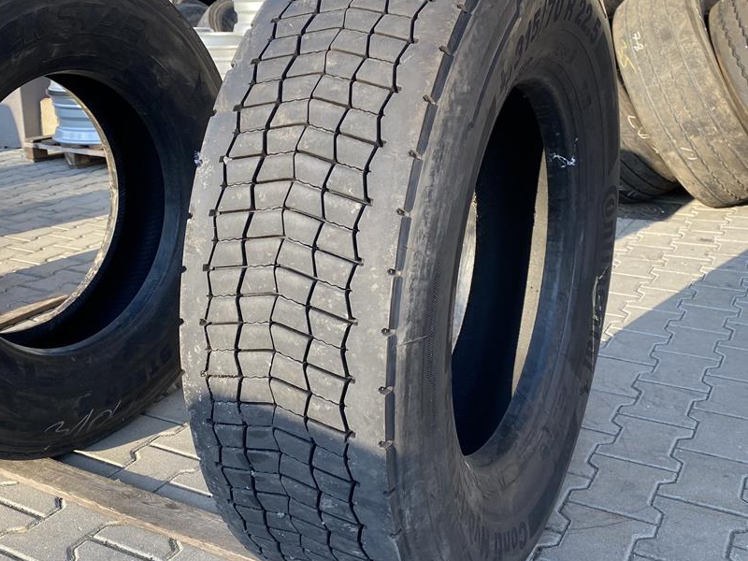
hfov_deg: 47.8
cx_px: 347
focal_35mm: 39
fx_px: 843
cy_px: 253
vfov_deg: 36.8
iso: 32
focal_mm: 4.25
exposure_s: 1/296
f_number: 1.8
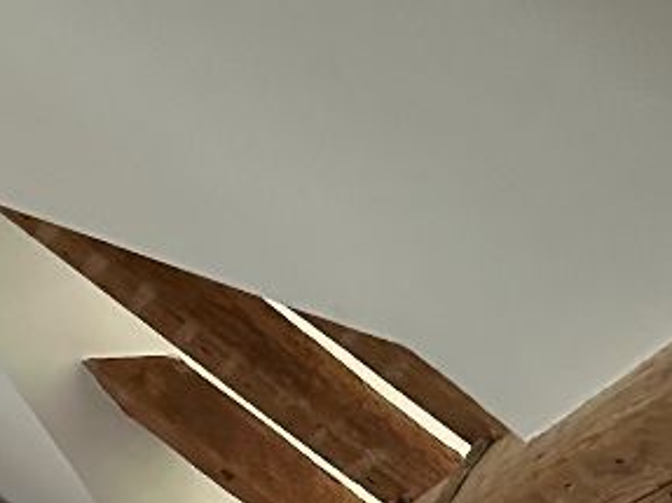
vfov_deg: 9.8
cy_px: 1179
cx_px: 110
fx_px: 2600
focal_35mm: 134
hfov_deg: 14.6
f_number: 1.78
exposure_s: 1/40
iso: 1000
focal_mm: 6.86
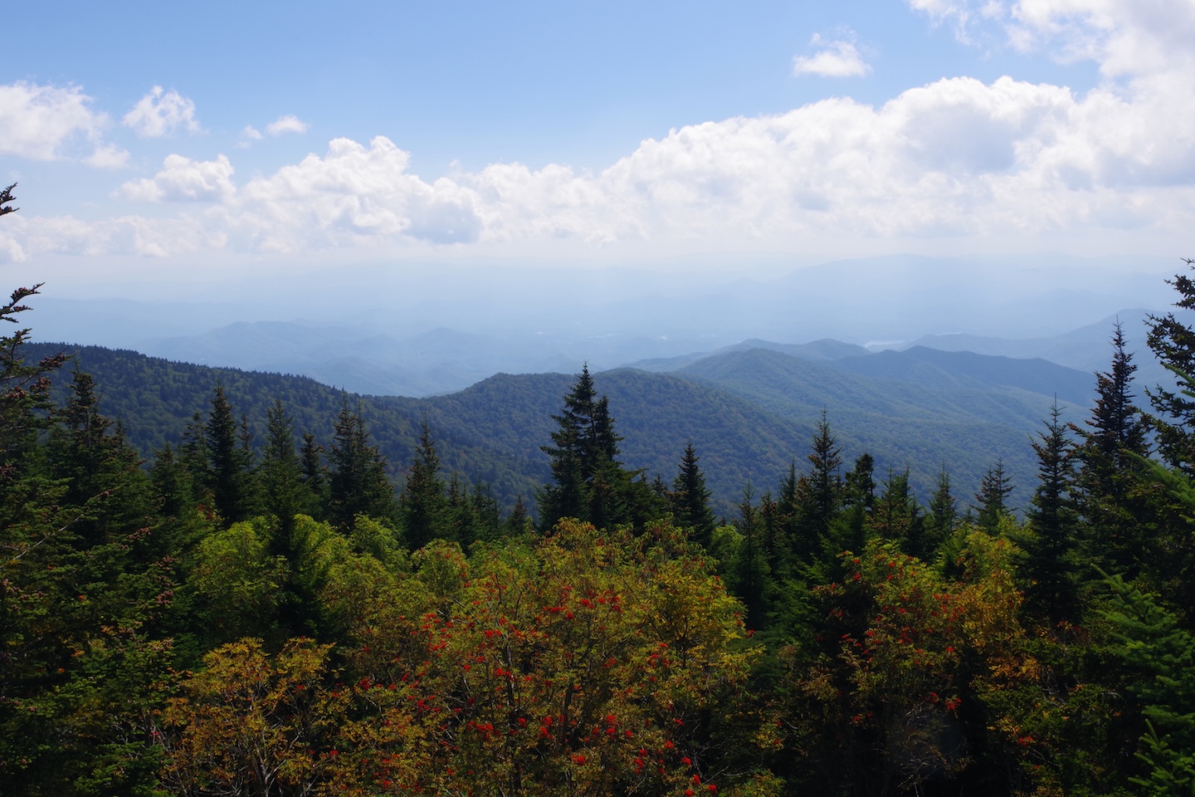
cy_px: 398
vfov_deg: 38.9
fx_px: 1129
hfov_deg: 55.8
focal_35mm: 34
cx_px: 598
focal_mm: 23.13
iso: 200
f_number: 14
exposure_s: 1/40
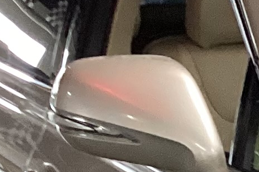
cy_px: 398
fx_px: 1625
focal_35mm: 226
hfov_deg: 8.2
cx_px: 668
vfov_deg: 5.9
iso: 160
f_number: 2.4
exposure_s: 1/50
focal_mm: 3.3
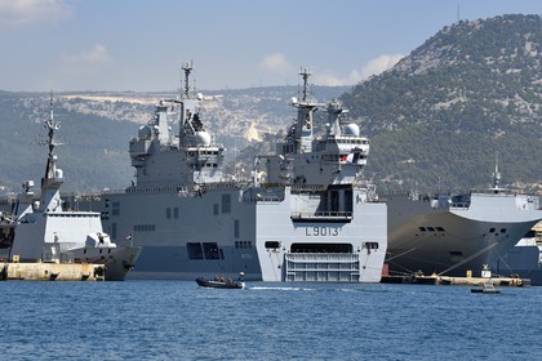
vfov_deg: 8.1
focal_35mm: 170
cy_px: 180
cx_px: 271
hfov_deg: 12.1
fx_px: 2559
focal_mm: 170
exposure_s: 1/500
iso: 200
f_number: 9
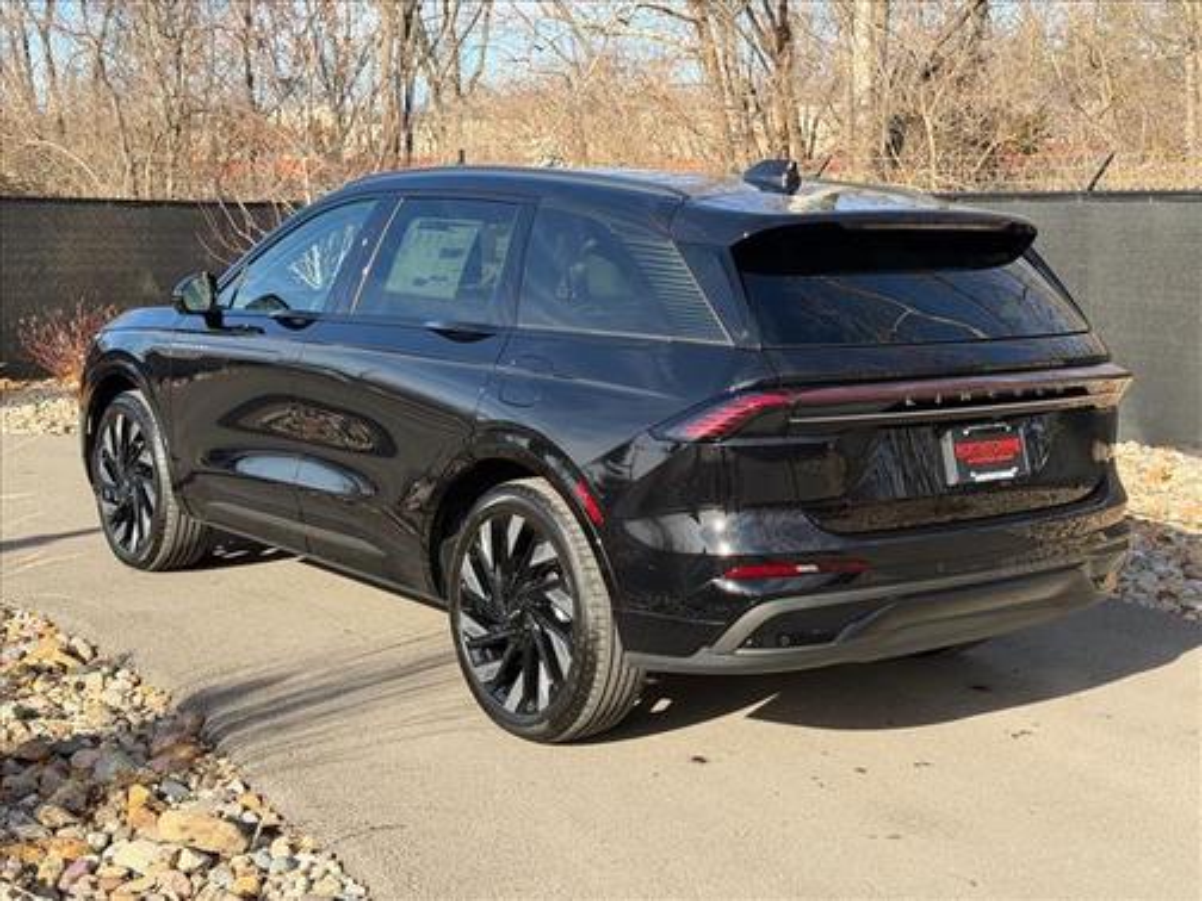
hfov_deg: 39.7
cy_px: 450
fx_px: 1667
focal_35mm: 48
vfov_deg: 30.3
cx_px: 601
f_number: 1.78
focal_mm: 6.76
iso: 80
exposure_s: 1/1754
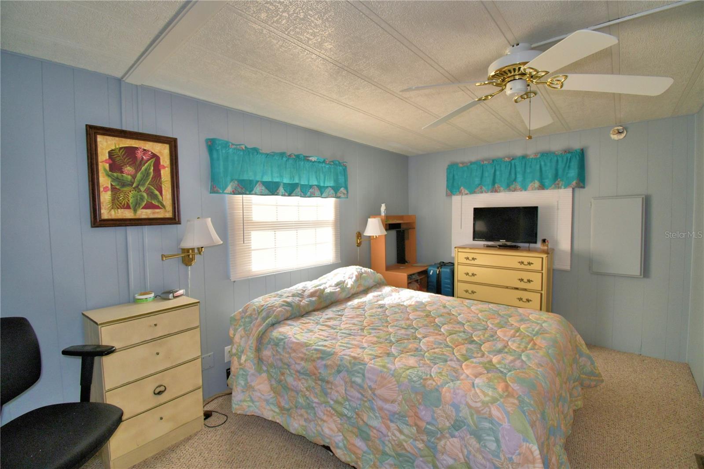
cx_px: 352
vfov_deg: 77.3
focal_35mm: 15
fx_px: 293
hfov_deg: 100.4
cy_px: 234
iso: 200
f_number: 4.5
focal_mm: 10
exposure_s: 1/60
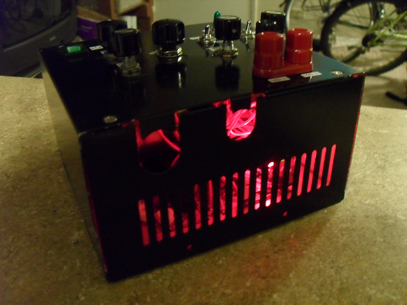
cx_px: 204
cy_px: 152
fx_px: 412
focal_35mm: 35
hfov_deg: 52.6
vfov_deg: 40.7
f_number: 2.8
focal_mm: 6.2
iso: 400
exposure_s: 1/8
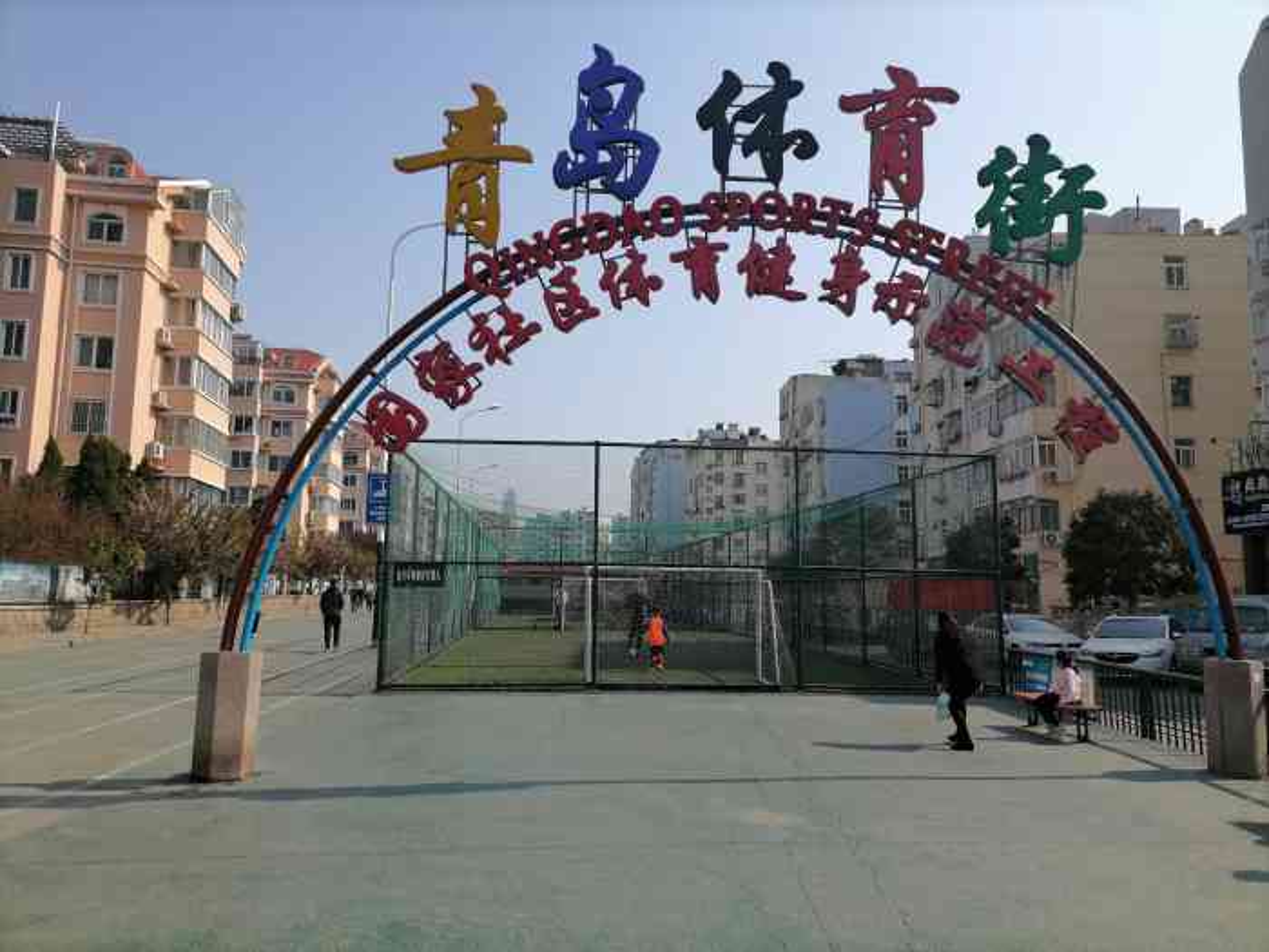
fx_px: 990
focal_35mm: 27
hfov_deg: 65.3
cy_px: 476
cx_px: 634
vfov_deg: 51.4
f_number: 1.8
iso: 50
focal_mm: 5.4
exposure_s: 1/2000
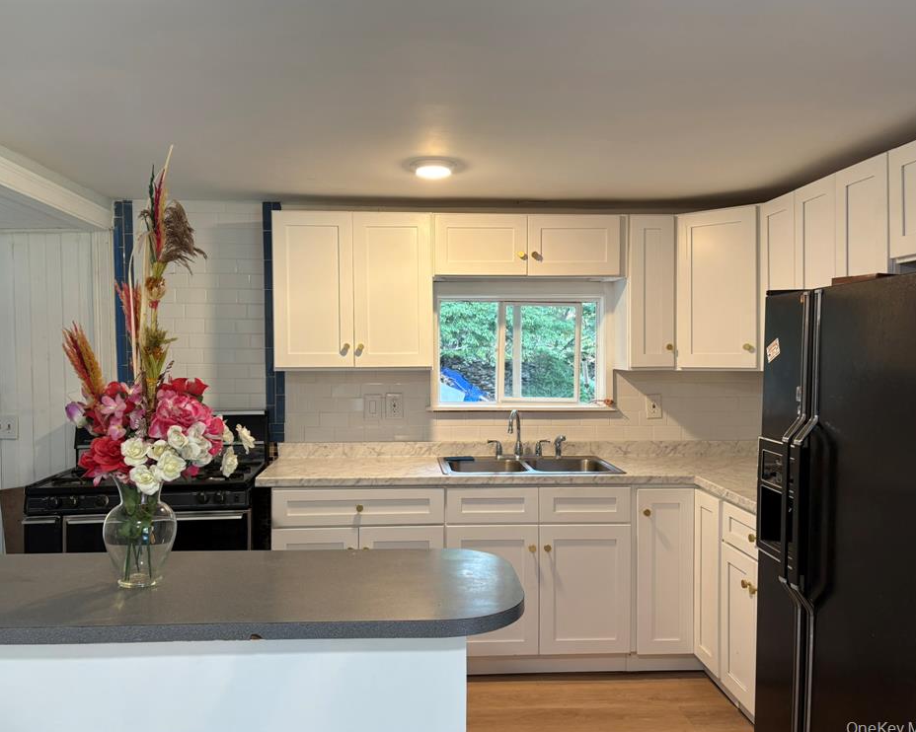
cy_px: 362
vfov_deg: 51.5
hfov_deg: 62.2
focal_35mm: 28
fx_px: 759
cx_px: 441
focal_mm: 5.96
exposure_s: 1/60
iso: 100
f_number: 1.6
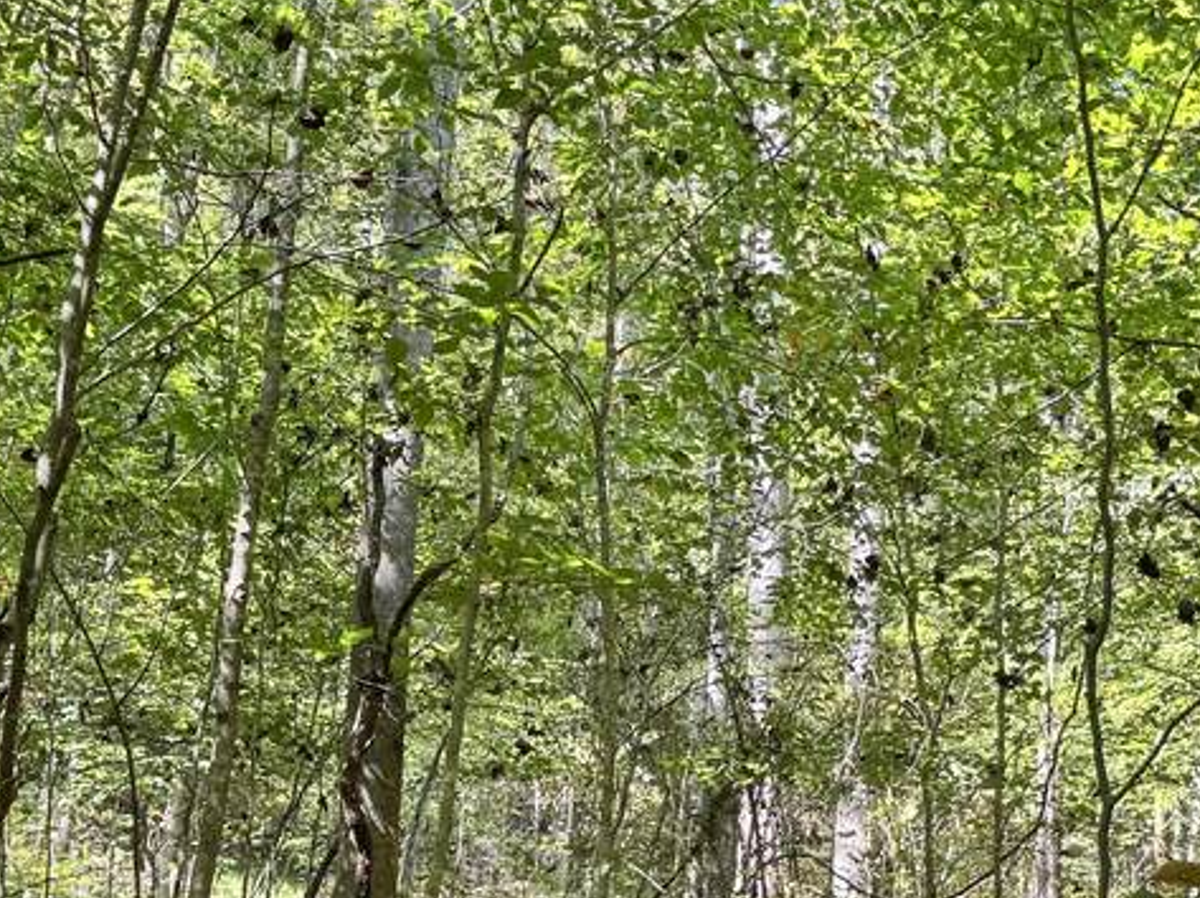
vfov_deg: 21.9
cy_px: 860
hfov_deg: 29.7
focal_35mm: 65
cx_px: 738
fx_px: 2252
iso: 50
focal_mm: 6.76
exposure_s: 1/138
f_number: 1.78
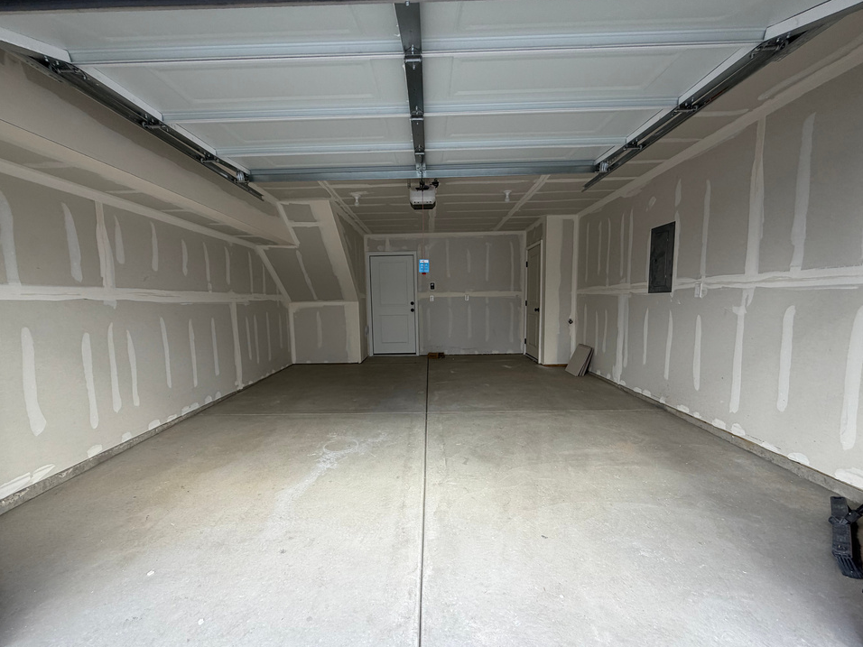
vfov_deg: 81.7
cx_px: 425
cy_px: 342
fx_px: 374
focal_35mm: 15
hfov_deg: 98.2
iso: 80
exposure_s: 1/121
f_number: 2.2
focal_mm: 2.22
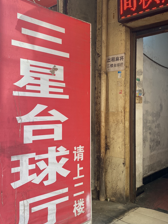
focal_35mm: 36
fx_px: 233
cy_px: 112
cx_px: 91
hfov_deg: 39.6
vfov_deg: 51.4
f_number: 1.8
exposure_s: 1/112
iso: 80
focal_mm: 4.25
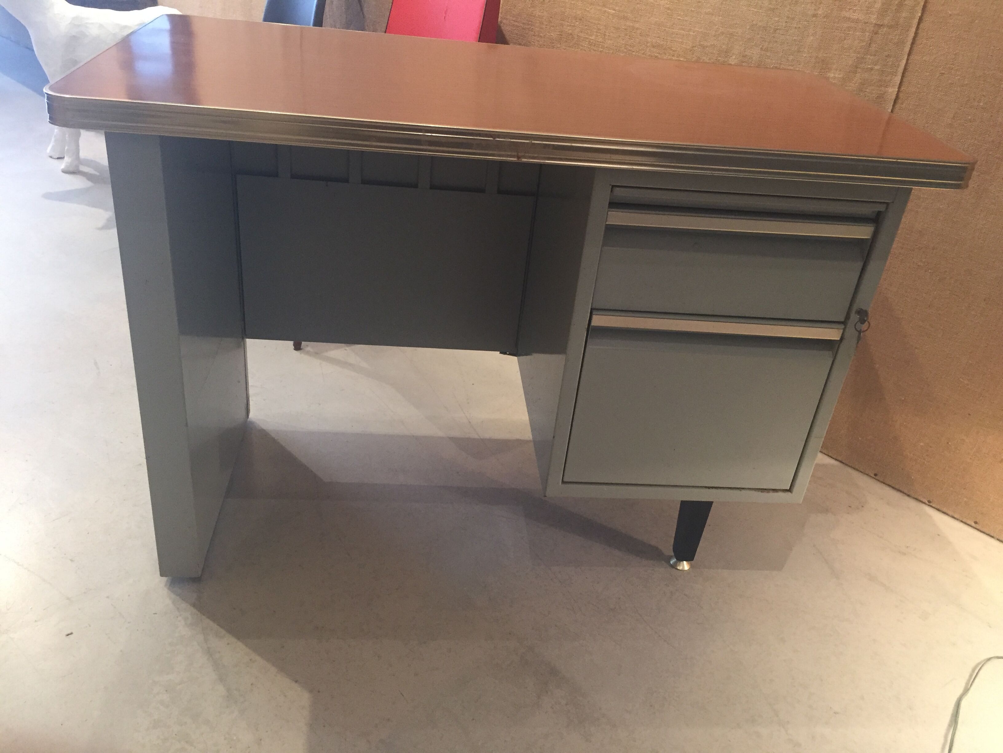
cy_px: 376
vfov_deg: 48.2
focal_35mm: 29
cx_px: 502
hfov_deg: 61.7
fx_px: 840
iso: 200
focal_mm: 4.15
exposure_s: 1/33
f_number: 2.2
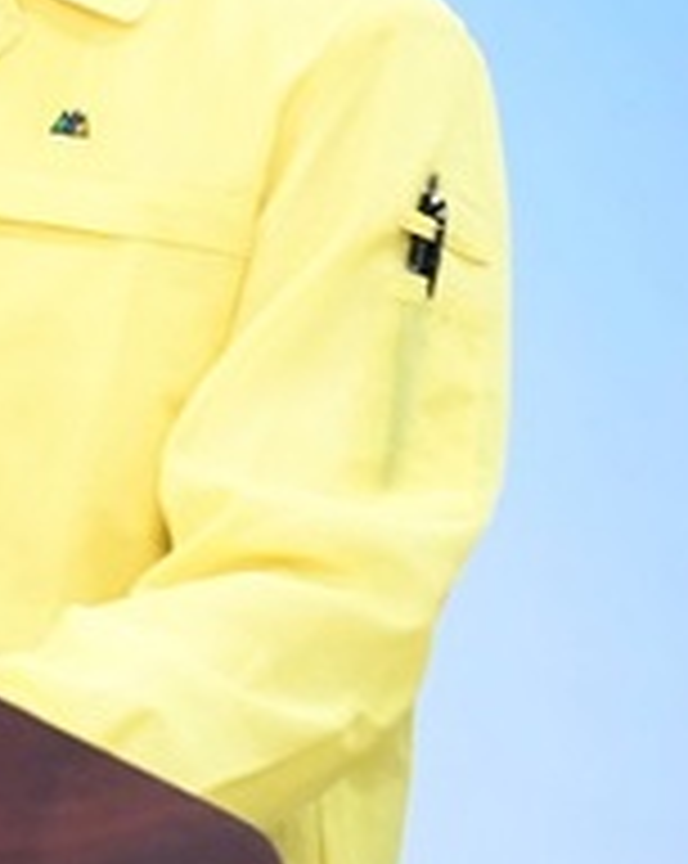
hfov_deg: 2.6
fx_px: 15155
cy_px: -63
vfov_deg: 3.3
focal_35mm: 594
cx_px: -470
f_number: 4
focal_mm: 190
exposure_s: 1/250
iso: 3200
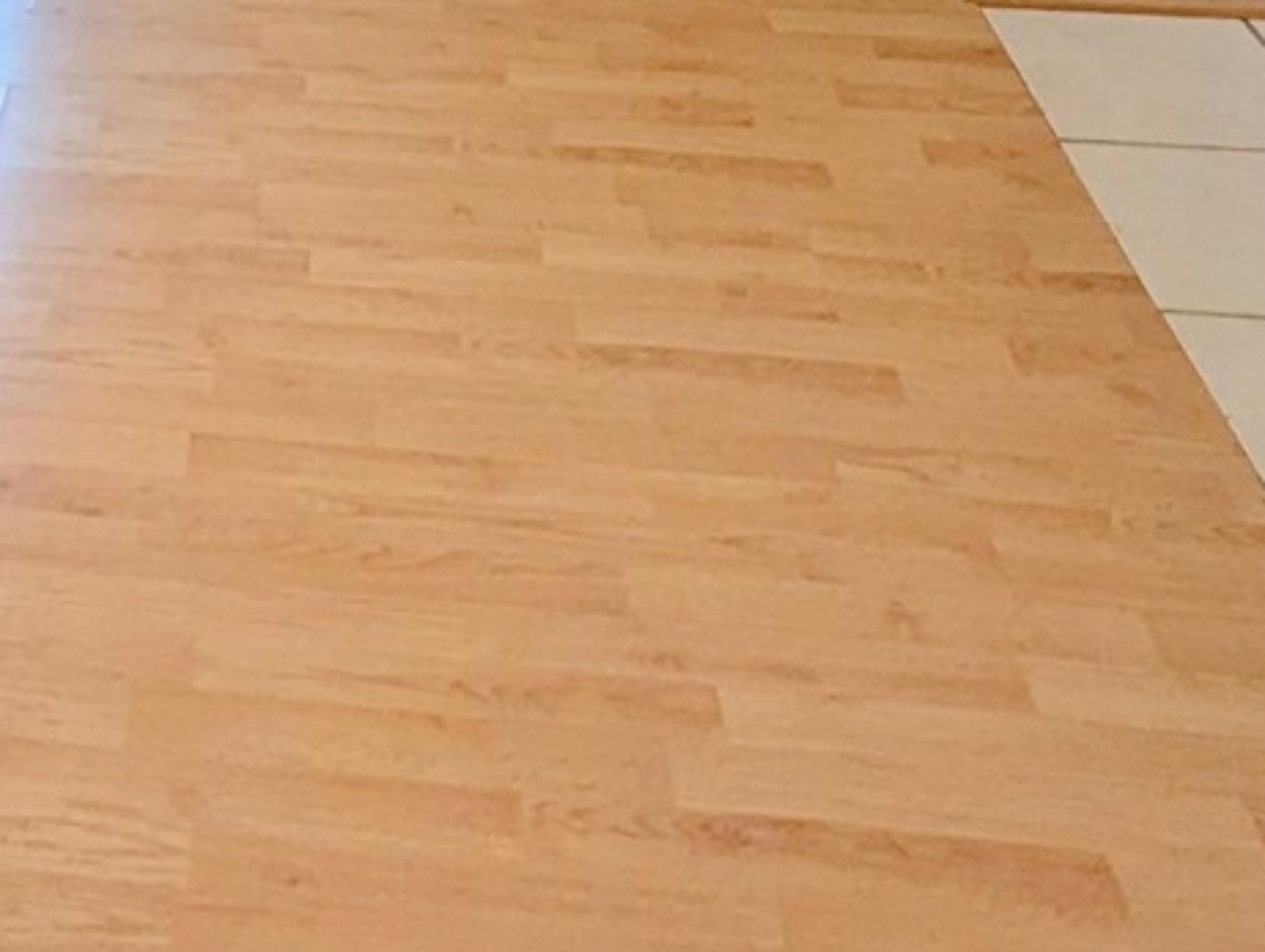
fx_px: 1976
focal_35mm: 54
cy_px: -850
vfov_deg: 19.1
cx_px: -16
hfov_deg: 32.5
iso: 106
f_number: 2.2
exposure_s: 1/24
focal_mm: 1.95
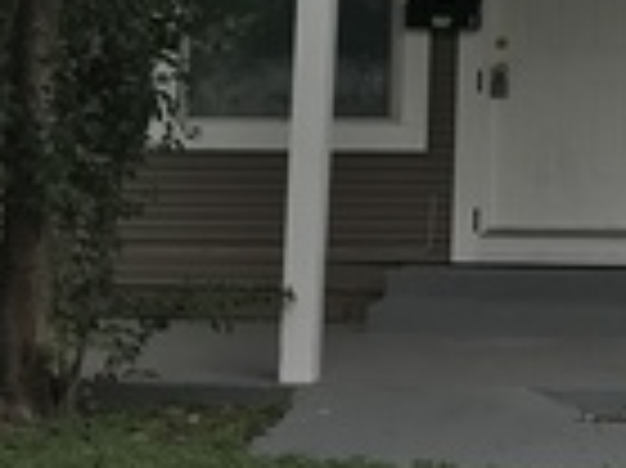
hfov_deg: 14.4
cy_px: -135
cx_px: 887
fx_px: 2331
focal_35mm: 129
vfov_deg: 11.2
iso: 20
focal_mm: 3.99
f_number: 1.8
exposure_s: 1/847
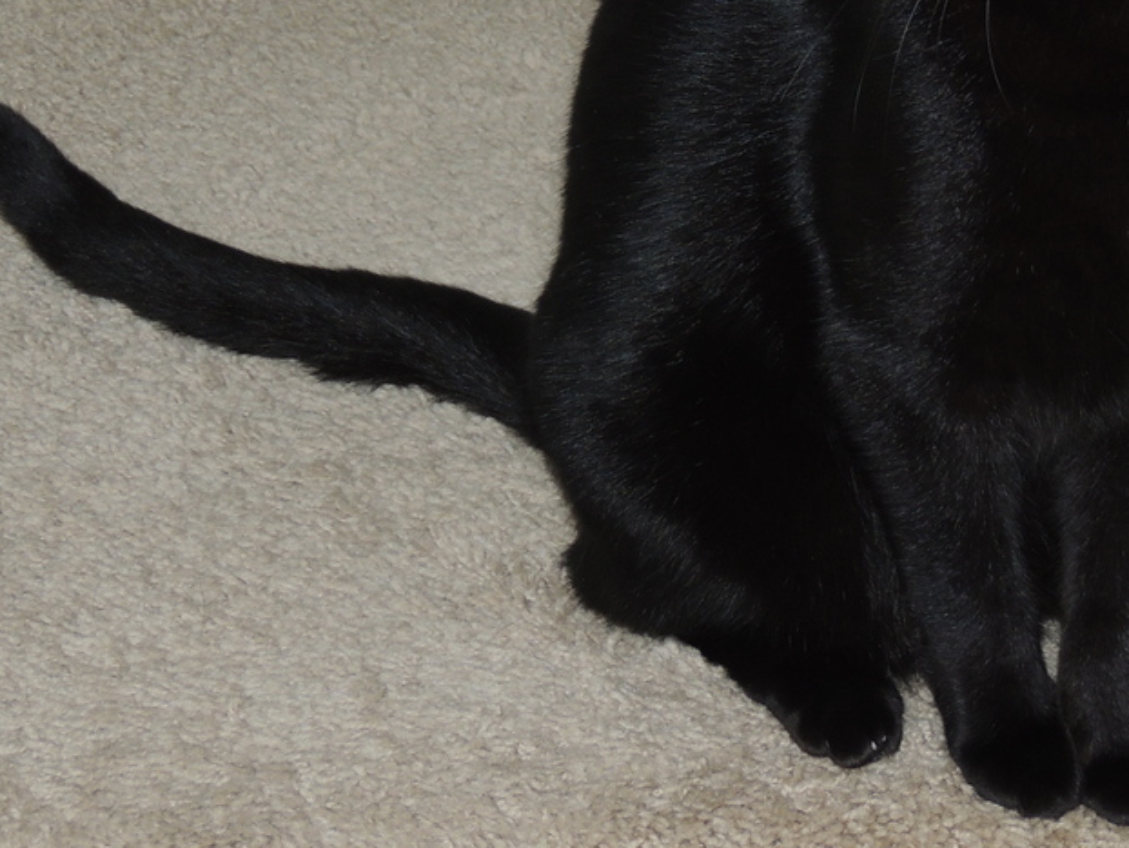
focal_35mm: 144
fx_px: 4698
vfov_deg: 10.3
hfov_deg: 13.7
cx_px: 621
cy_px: 94
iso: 200
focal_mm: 12.4
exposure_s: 1/50
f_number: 3.9
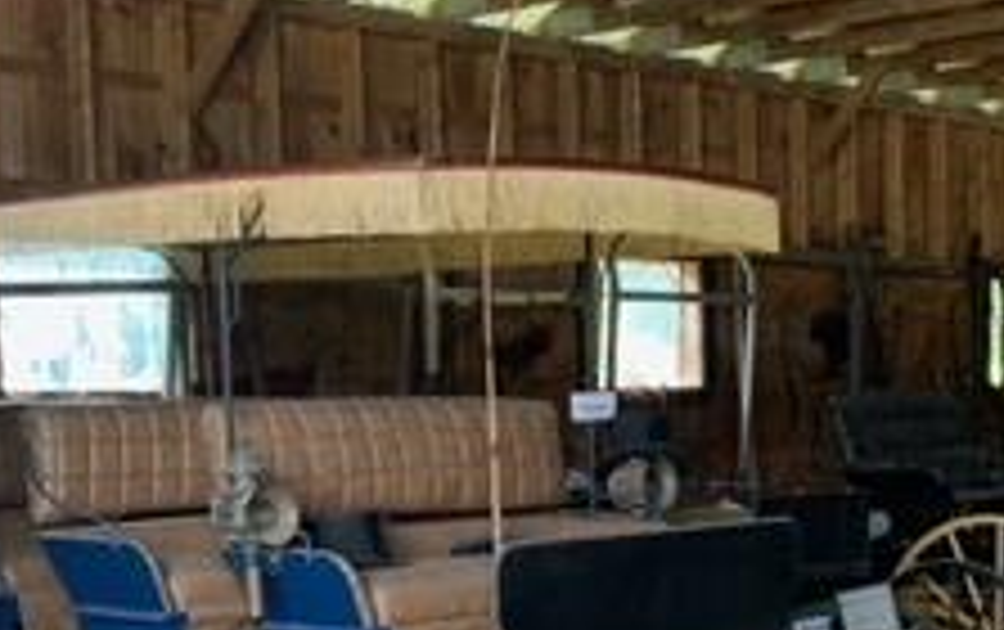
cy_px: 540
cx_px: 738
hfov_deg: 25.8
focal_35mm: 79
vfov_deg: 16.4
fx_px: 2164
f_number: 1.8
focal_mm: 4.25
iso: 100
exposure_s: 1/83
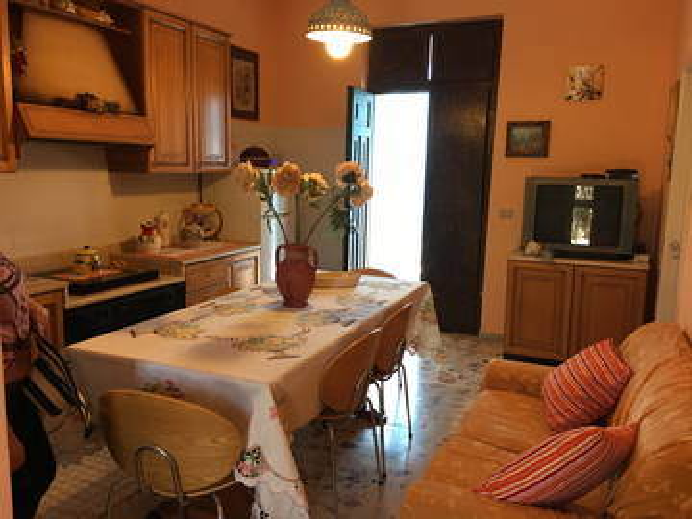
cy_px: 260
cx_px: 346
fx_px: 580
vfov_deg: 48.2
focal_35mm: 29
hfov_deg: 61.7
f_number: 2.2
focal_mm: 4.15
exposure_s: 1/33
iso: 100
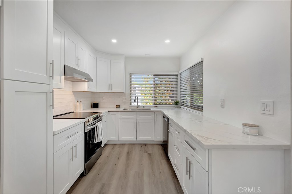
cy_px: 97
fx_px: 122
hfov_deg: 100.4
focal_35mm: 15
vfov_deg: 77.3
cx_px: 146
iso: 100
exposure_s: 1/30
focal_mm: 10
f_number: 5.6
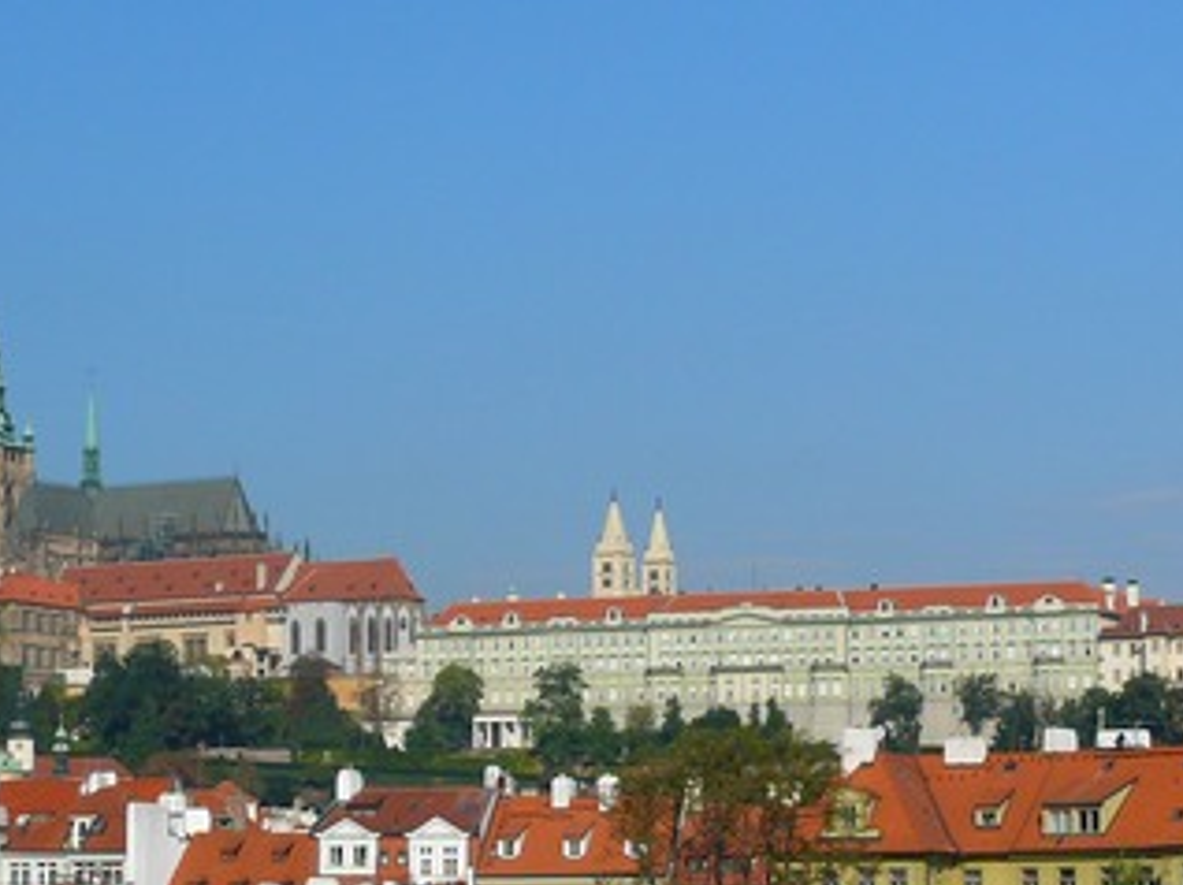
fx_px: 4030
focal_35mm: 118
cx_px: 521
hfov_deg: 16.7
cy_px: 684
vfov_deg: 12.5
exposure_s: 1/250
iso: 100
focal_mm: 10.5
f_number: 5.6
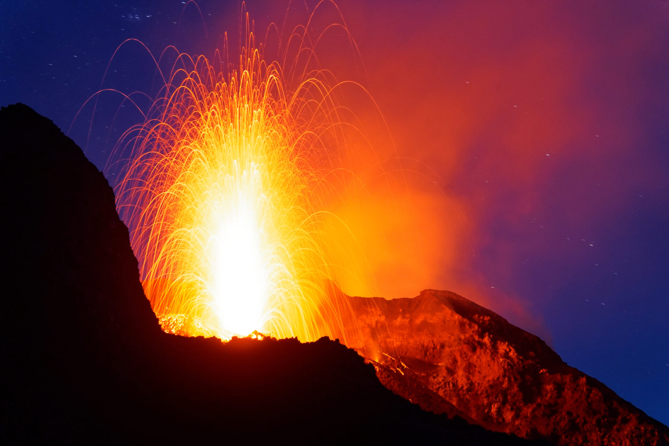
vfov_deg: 10.3
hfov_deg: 15.4
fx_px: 2471
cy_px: 223
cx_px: 334
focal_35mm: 133
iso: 4000
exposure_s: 15
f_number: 7.1
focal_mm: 133
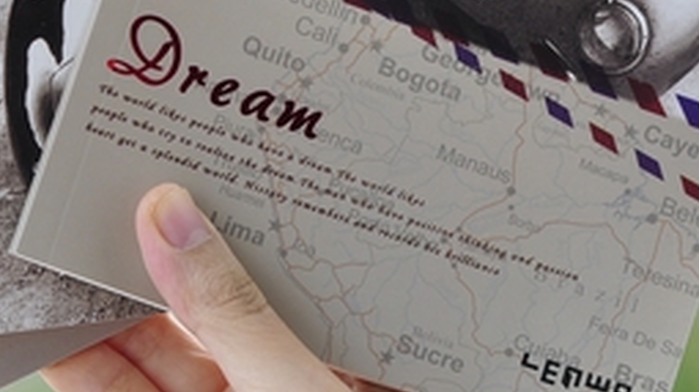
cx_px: 244
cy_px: -119
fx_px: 3649
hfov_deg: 10.9
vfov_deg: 6.1
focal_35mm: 197
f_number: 4
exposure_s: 1/800
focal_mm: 50
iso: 200
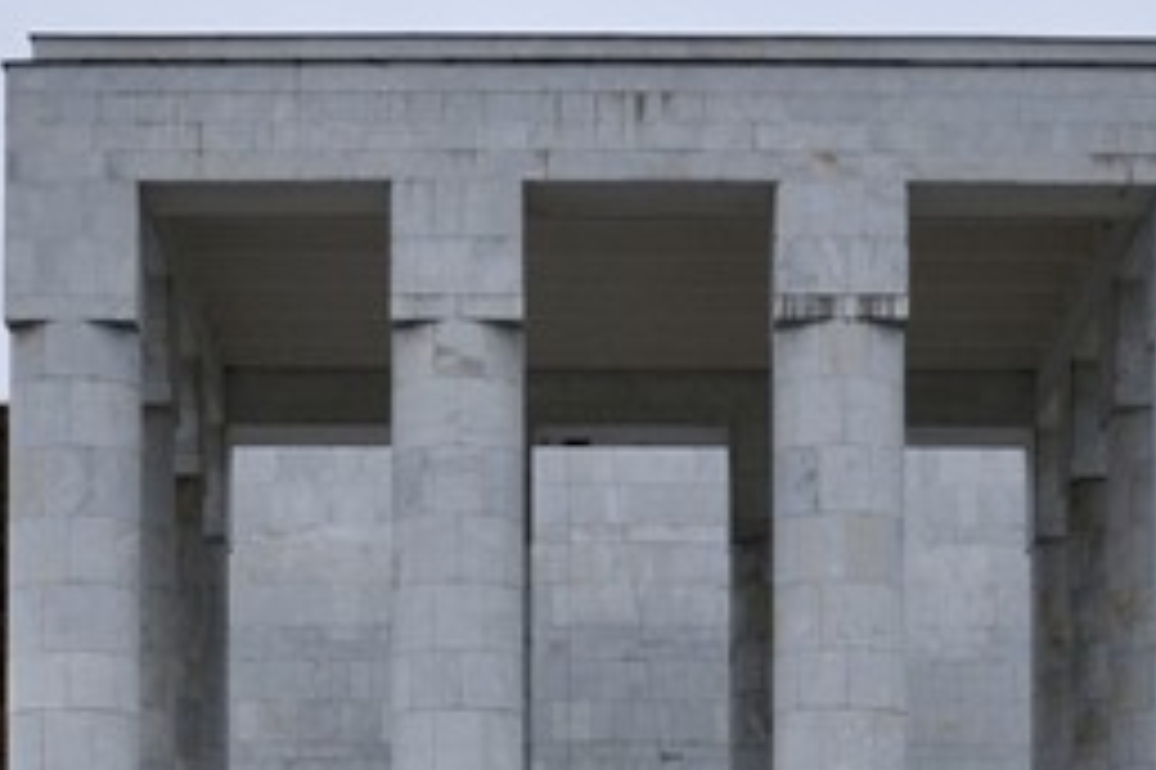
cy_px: 1069
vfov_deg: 10.6
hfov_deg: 16.3
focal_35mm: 126
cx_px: 630
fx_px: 4043
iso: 320
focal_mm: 24
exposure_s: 1/320
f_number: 6.3
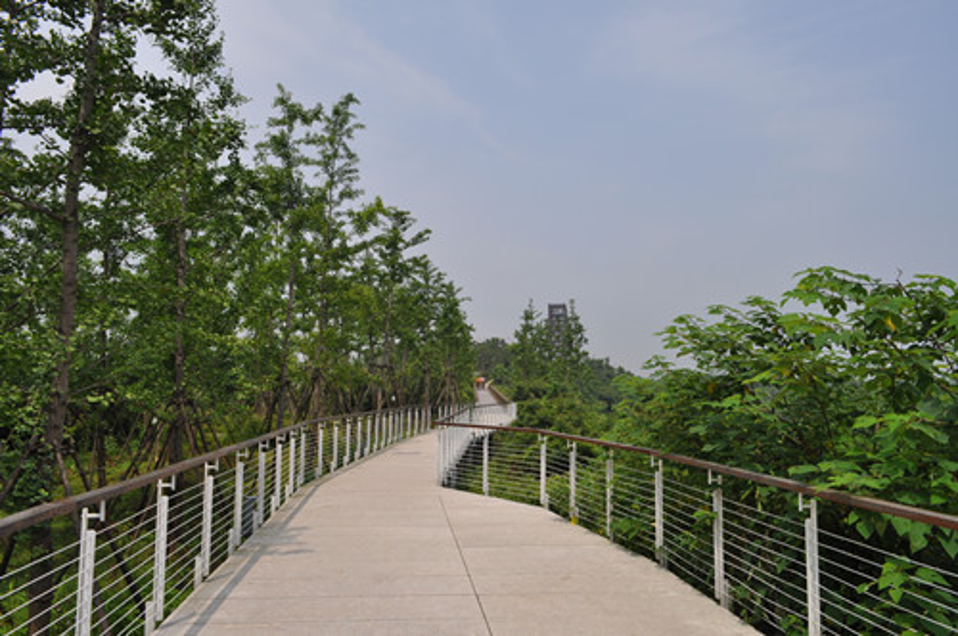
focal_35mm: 27
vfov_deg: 47.8
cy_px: 318
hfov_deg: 67.4
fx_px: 718
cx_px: 479
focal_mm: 18
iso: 200
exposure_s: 1/500
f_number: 11
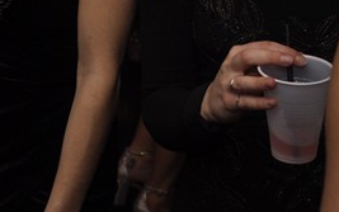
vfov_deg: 10.4
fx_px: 1108
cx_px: 57
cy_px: -140
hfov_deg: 17.2
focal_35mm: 120
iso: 400
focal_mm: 21
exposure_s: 1/60
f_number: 5
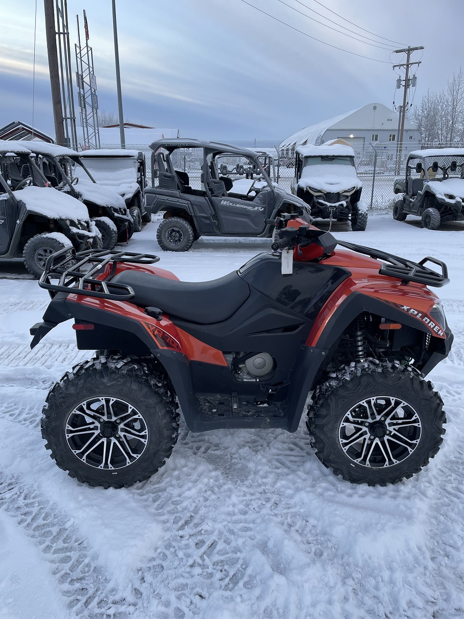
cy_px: 310
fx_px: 465
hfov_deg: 53.1
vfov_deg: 67.3
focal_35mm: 26
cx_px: 232
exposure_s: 1/203
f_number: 1.6
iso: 32
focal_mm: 4.2
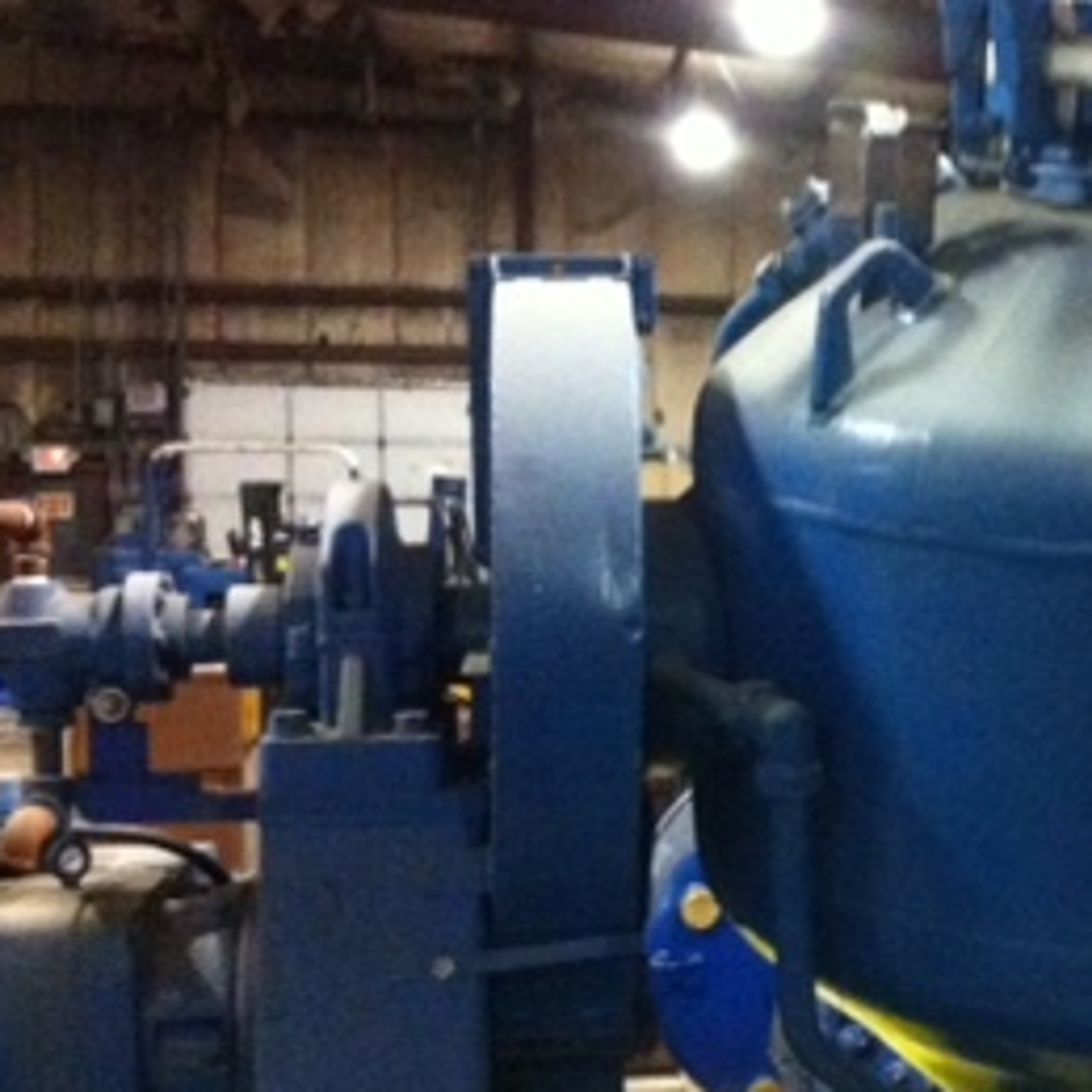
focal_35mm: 76
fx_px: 2712
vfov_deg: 22.7
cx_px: 1130
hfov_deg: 21.8
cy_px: 634
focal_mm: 3.85
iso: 1000
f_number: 2.8
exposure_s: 1/15
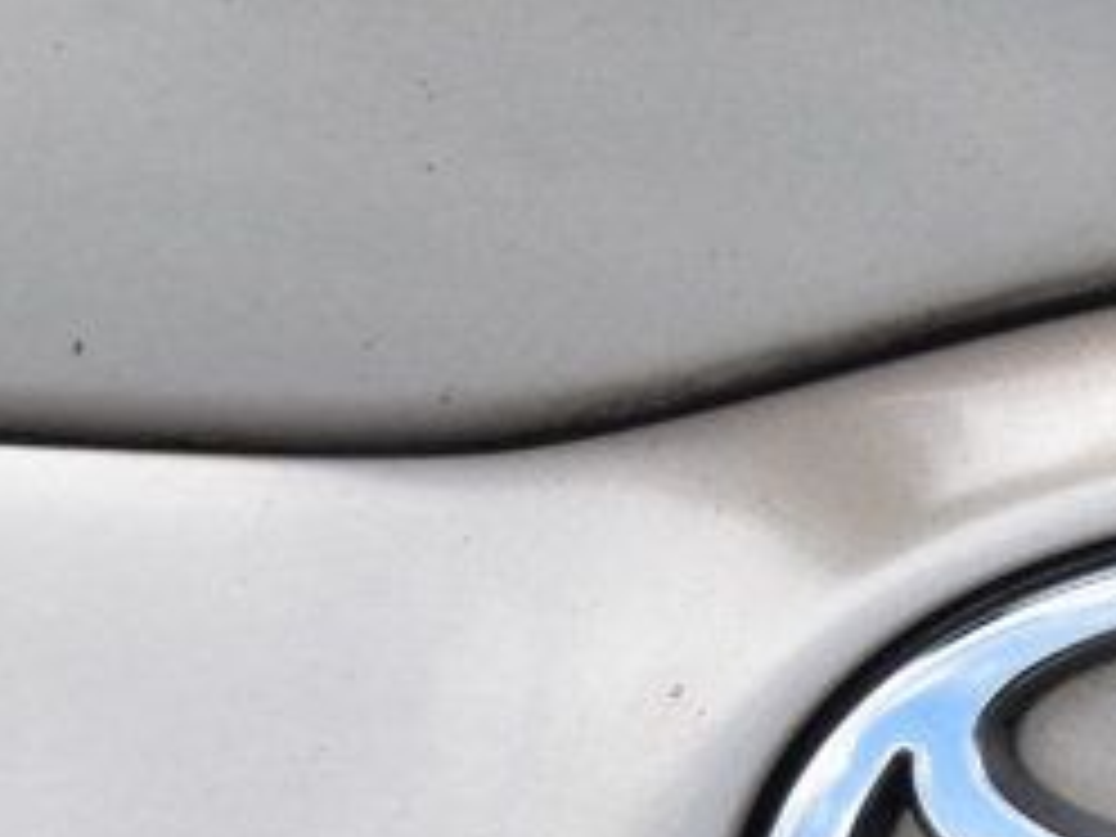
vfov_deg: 5.2
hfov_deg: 6.8
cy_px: 1242
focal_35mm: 286
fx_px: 9220
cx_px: 1580
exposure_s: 1/400
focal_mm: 48
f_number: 11
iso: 400
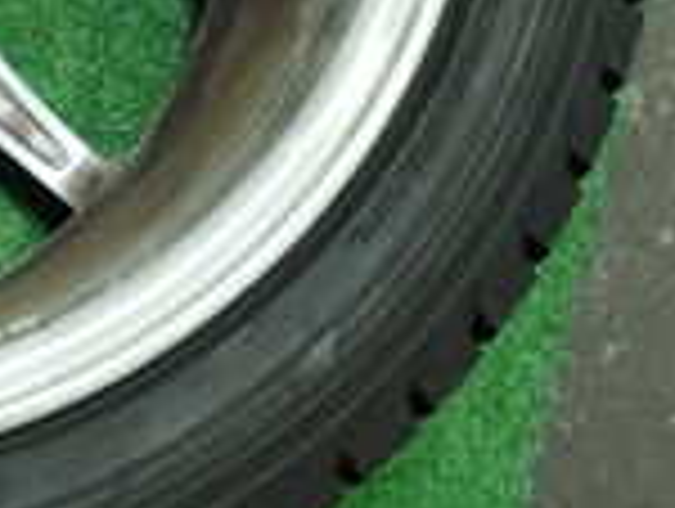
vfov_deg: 14.0
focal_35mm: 100
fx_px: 1953
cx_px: -238
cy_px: -220
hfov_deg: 18.1
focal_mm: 4.5
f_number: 2
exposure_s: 1/50
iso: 200
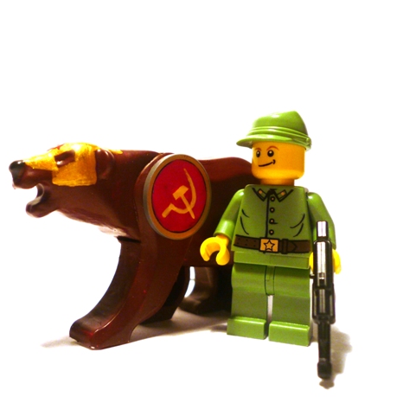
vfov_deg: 48.5
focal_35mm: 34
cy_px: 203
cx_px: 157
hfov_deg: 48.1
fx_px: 448
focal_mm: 4.6
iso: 100
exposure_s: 1/125
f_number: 2.8
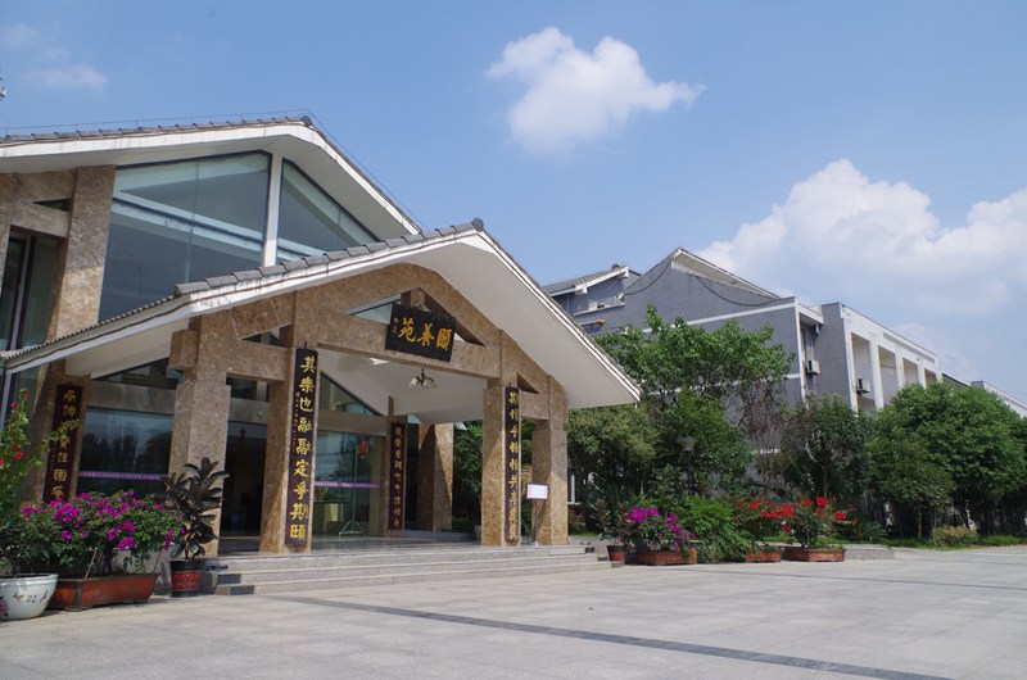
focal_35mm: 27
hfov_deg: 67.5
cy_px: 340
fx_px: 769
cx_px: 514
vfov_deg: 47.7
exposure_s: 1/125
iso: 100
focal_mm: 18
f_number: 11
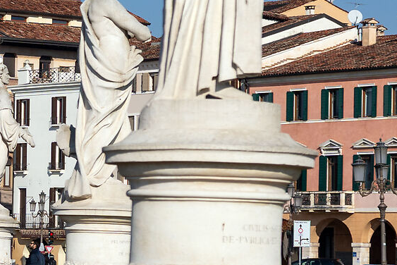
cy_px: 146
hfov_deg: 9.1
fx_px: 2359
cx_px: -388
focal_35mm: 214
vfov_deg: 6.4
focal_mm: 50.2
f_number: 4
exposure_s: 1/2500
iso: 100
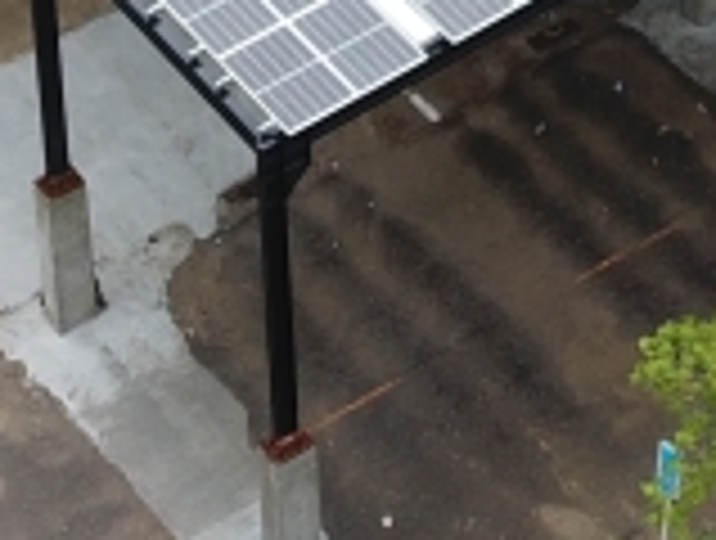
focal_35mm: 167
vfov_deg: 8.0
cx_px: 581
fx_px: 3462
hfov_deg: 11.8
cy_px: -891
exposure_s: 1/262
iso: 100
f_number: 2.2
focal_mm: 4.73
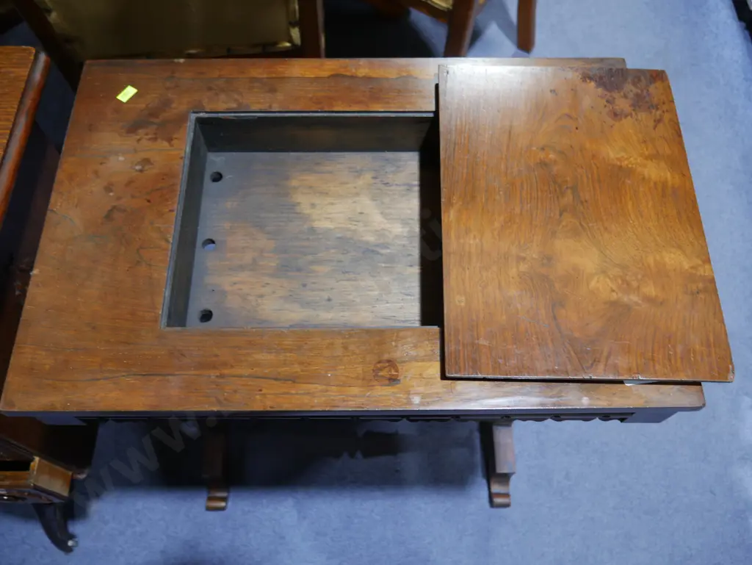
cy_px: 282
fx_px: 652
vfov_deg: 46.8
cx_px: 376
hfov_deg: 59.9
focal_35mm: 30
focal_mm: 15
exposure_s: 1/60
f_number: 3.6
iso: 400
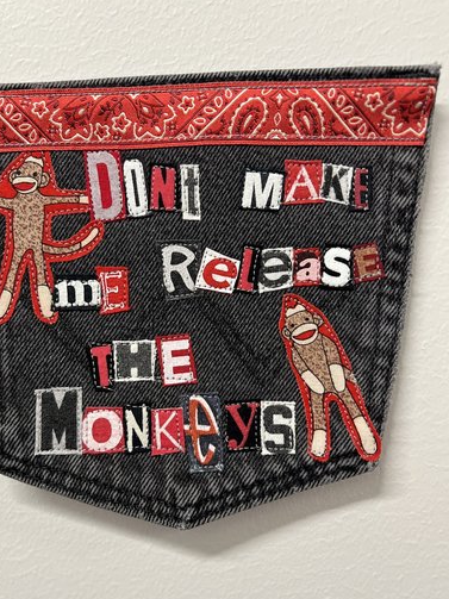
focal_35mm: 31
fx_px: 536
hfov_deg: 45.2
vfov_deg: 58.3
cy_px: 326
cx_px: 183
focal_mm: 5.7
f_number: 1.5
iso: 400
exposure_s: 1/60
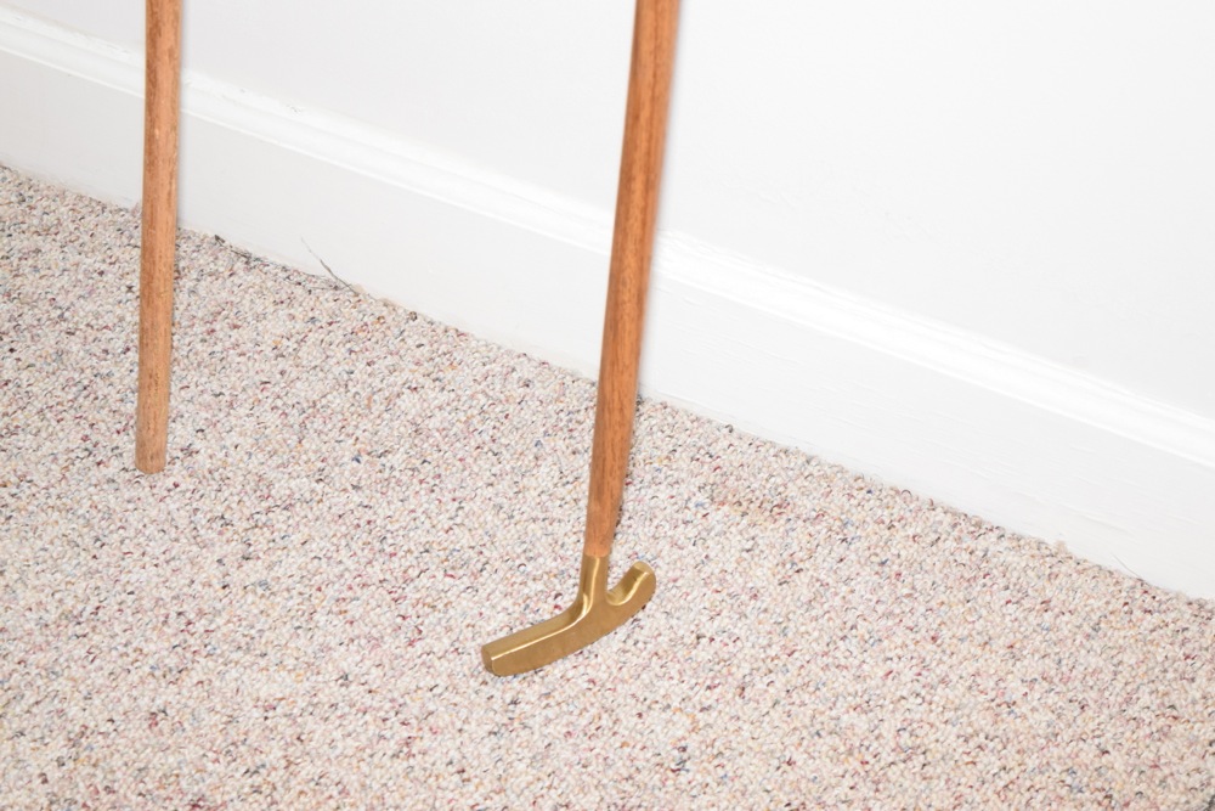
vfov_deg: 16.6
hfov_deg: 24.6
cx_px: 608
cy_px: 406
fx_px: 2785
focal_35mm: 82
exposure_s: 1/60
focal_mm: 55
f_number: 5.6
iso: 2200
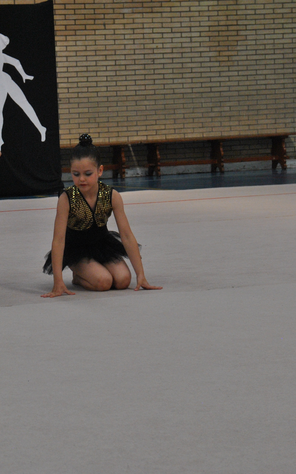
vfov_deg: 16.5
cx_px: 61
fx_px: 1636
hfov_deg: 10.3
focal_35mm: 127
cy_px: 237
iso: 800
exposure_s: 1/200
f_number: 7.1
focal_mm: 55
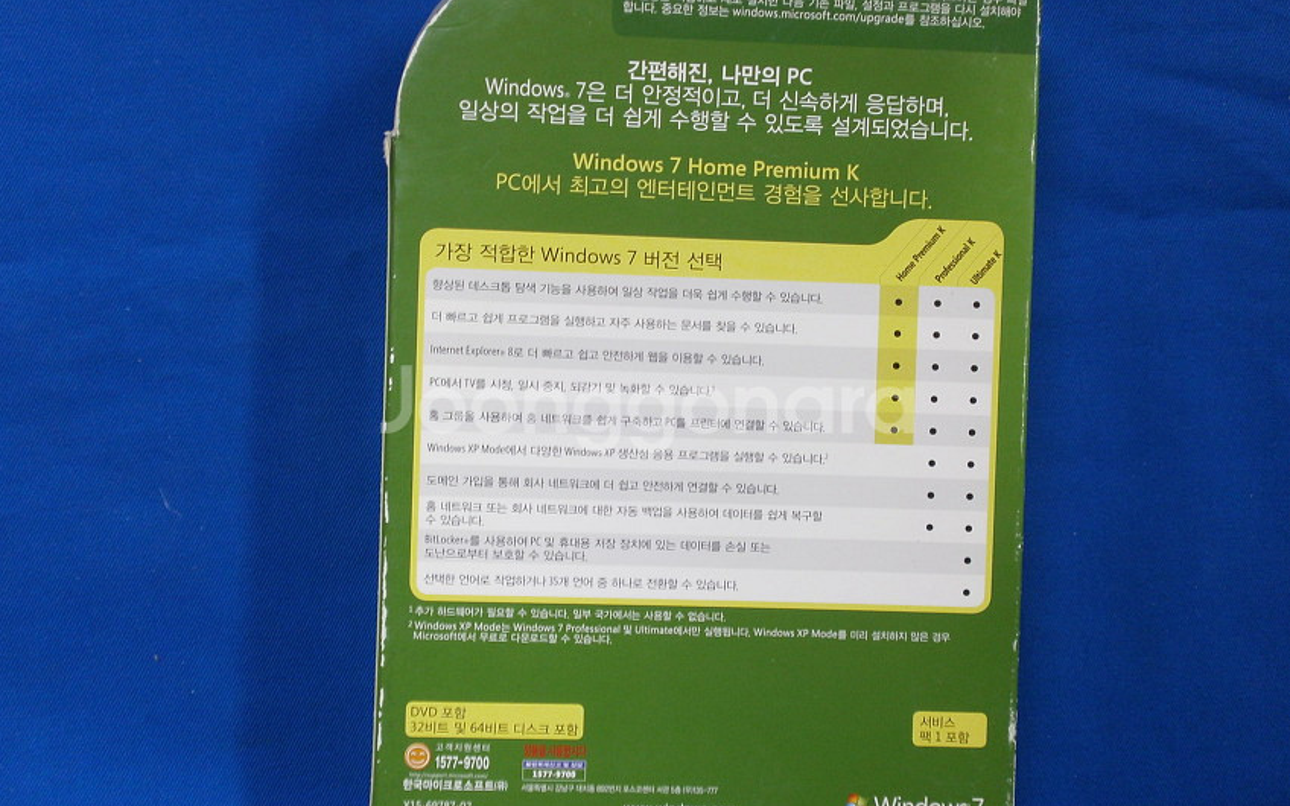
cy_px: 408
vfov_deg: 37.3
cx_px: 645
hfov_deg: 56.7
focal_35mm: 34
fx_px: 1195
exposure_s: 1/6
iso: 125
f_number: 3.1
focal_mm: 5.8
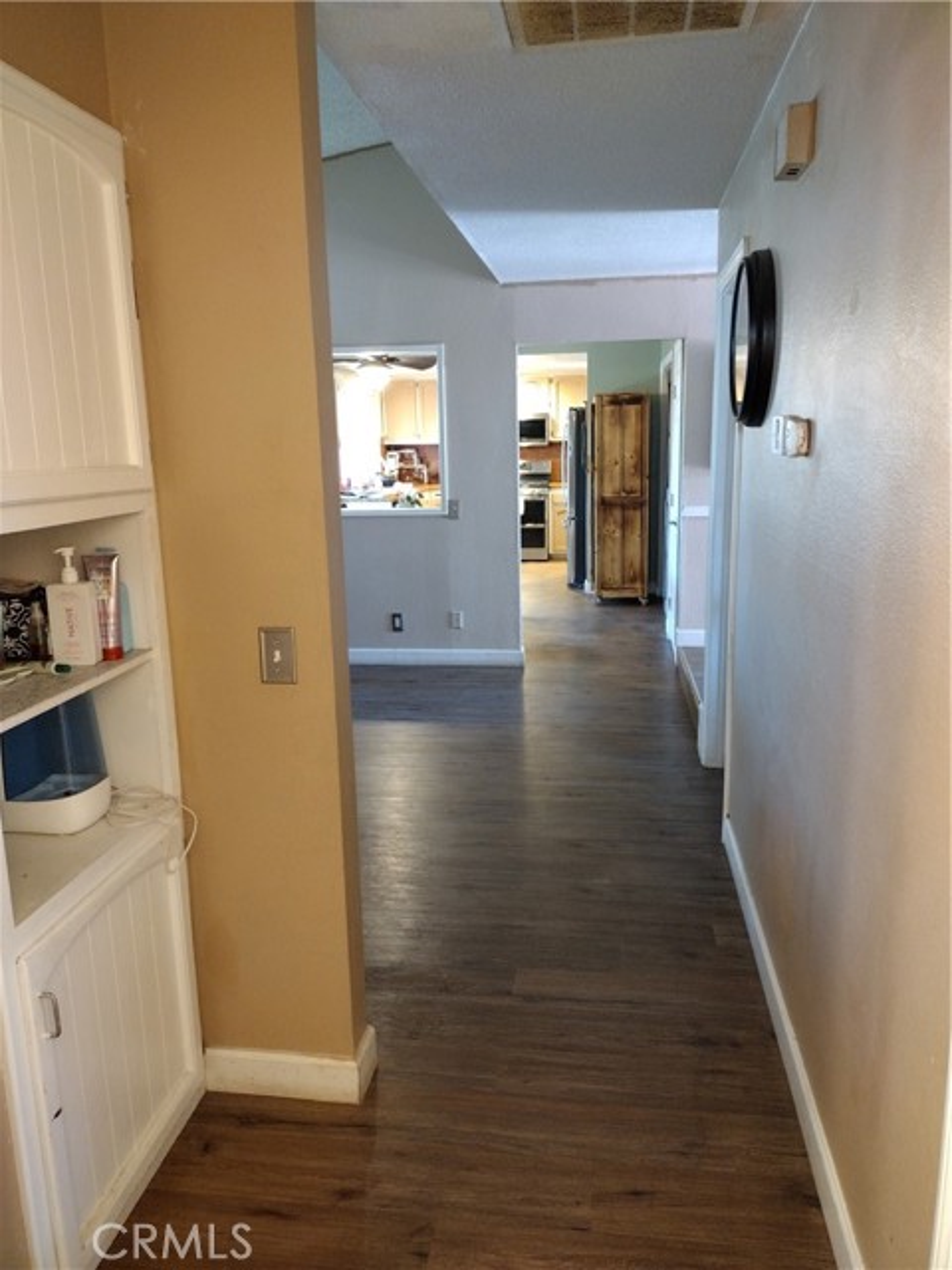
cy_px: 635
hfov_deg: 51.4
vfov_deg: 65.3
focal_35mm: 27
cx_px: 476
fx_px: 990
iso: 900
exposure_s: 1/24
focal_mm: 4.71
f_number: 1.7
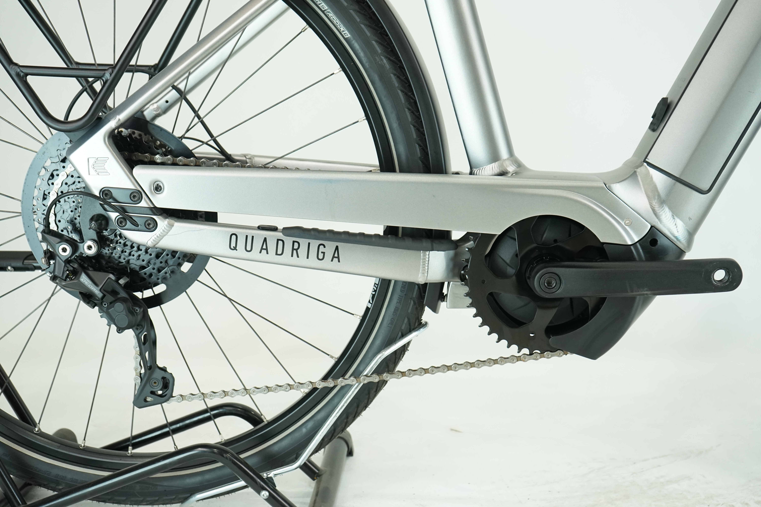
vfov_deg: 31.2
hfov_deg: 45.4
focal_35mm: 43
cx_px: 380
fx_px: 909
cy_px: 254
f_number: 5.6
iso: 1600
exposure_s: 1/200
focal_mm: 43
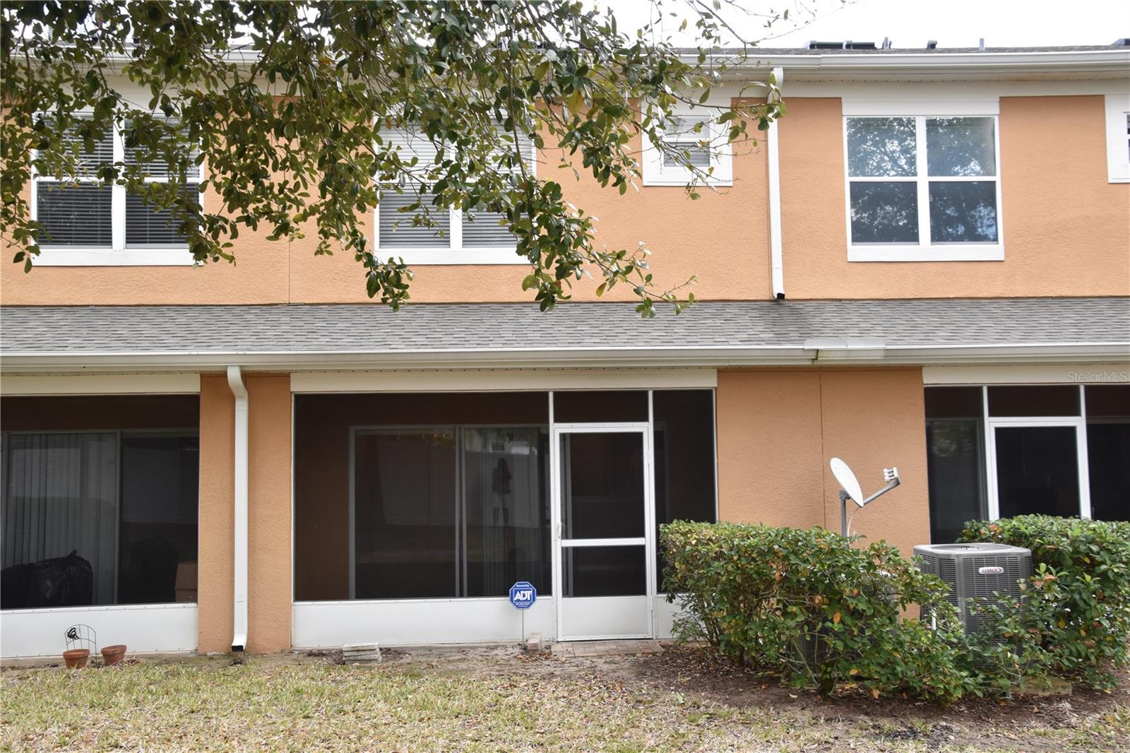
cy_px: 376
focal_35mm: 33
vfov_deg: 40.0
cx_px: 565
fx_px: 1036
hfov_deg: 57.2
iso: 400
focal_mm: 22
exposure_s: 1/200
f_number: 7.1
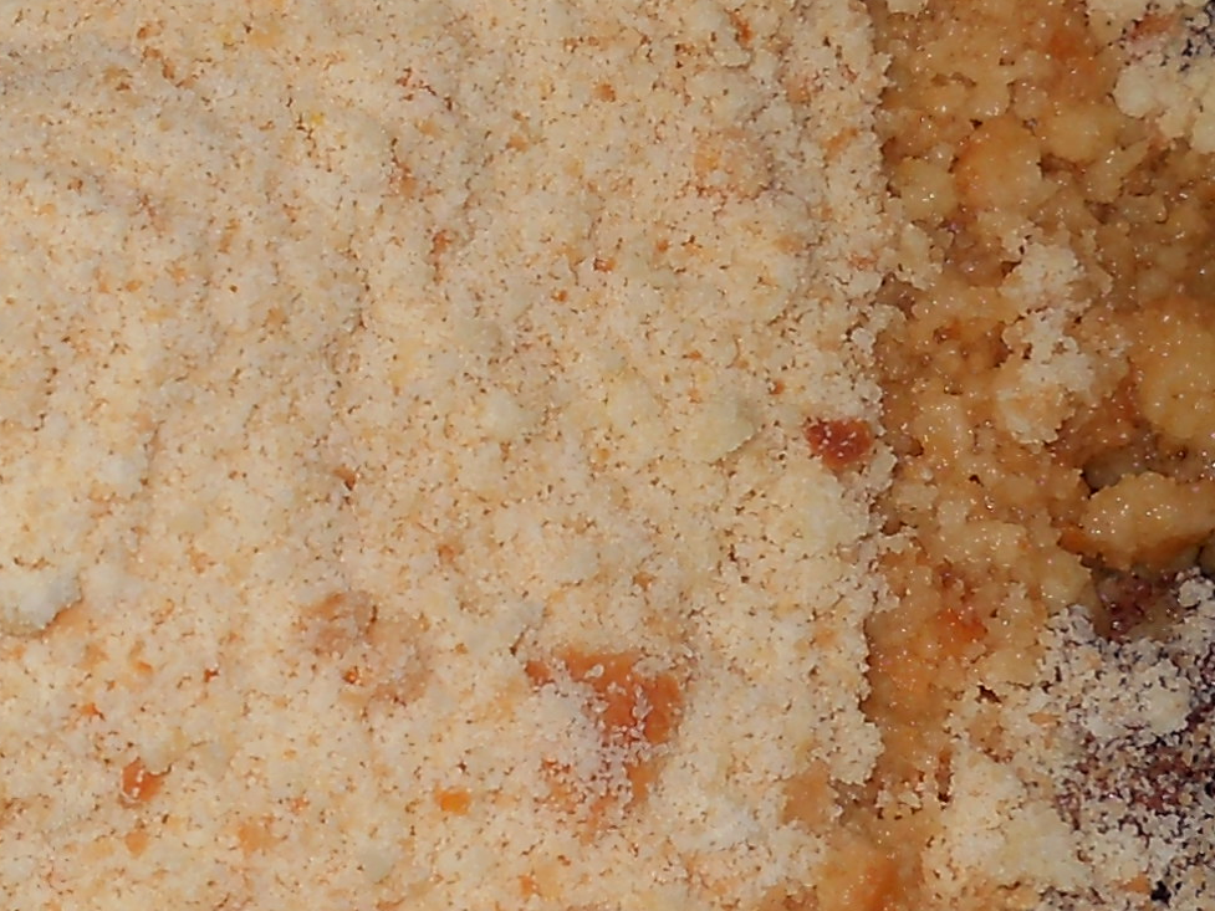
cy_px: 493
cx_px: 340
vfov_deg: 10.8
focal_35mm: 137
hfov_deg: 14.4
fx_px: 4809
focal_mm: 6.72
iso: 80
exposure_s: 1/30
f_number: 5.5
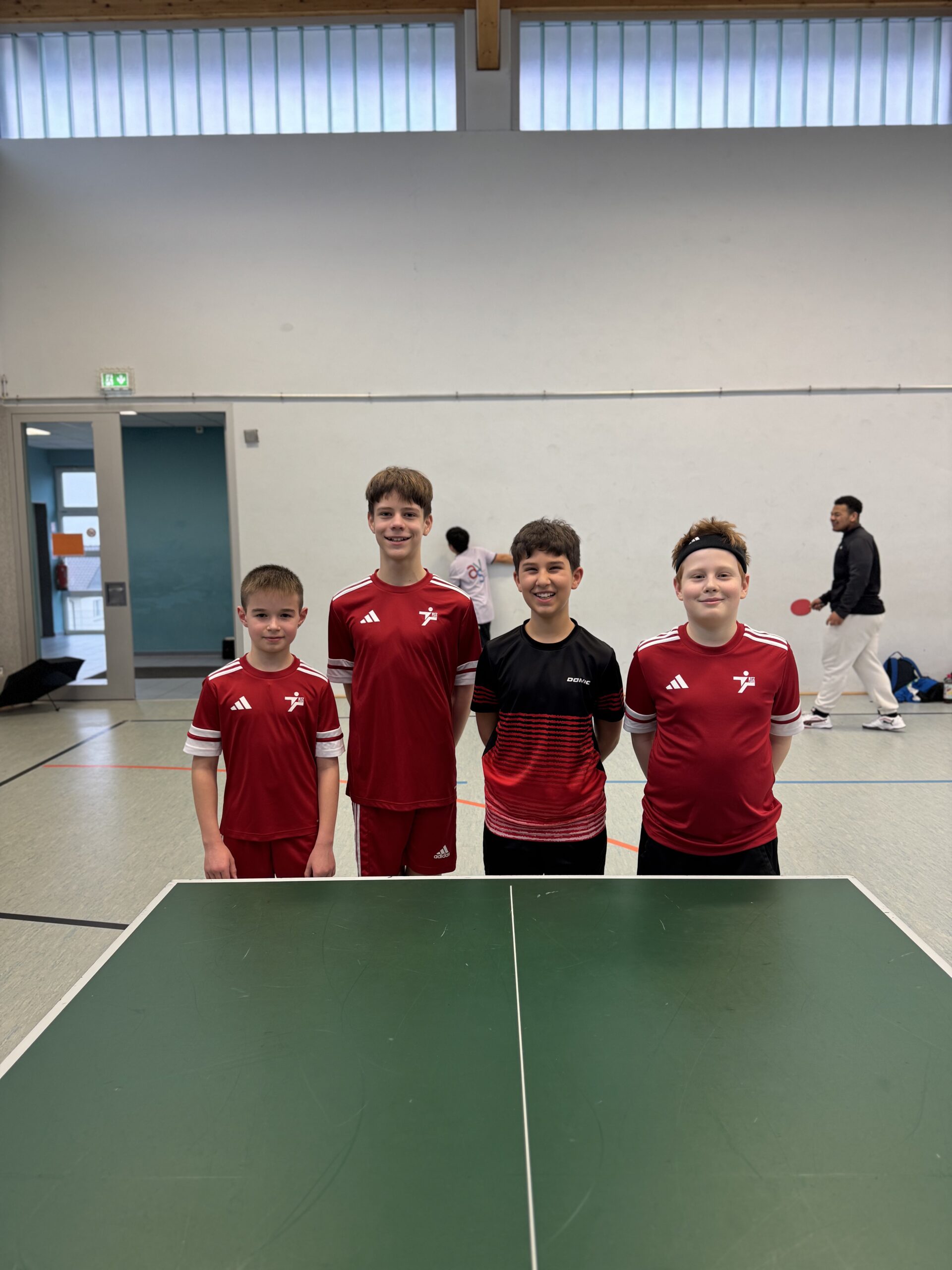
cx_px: 476
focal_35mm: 24
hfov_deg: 56.8
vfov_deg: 71.6
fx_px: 880
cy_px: 635
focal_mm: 6.76
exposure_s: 1/50
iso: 125
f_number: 1.78
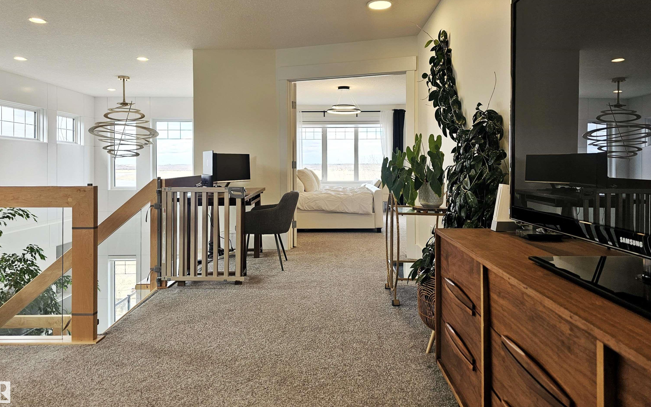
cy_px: 160
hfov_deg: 72.5
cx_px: 322
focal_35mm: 25
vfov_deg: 48.9
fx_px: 444
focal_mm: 6.3
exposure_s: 1/120
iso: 50
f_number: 1.7
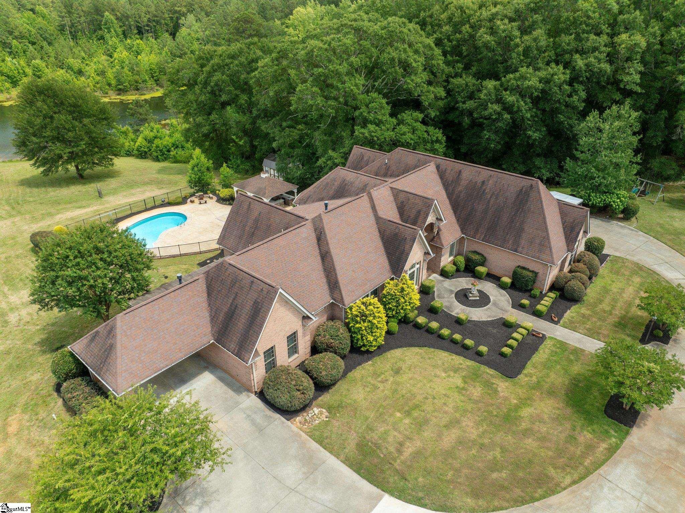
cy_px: 256
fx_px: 475
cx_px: 342
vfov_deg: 56.8
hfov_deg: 71.6
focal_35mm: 24
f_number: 4.5
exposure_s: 1/50
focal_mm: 12.29
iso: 100
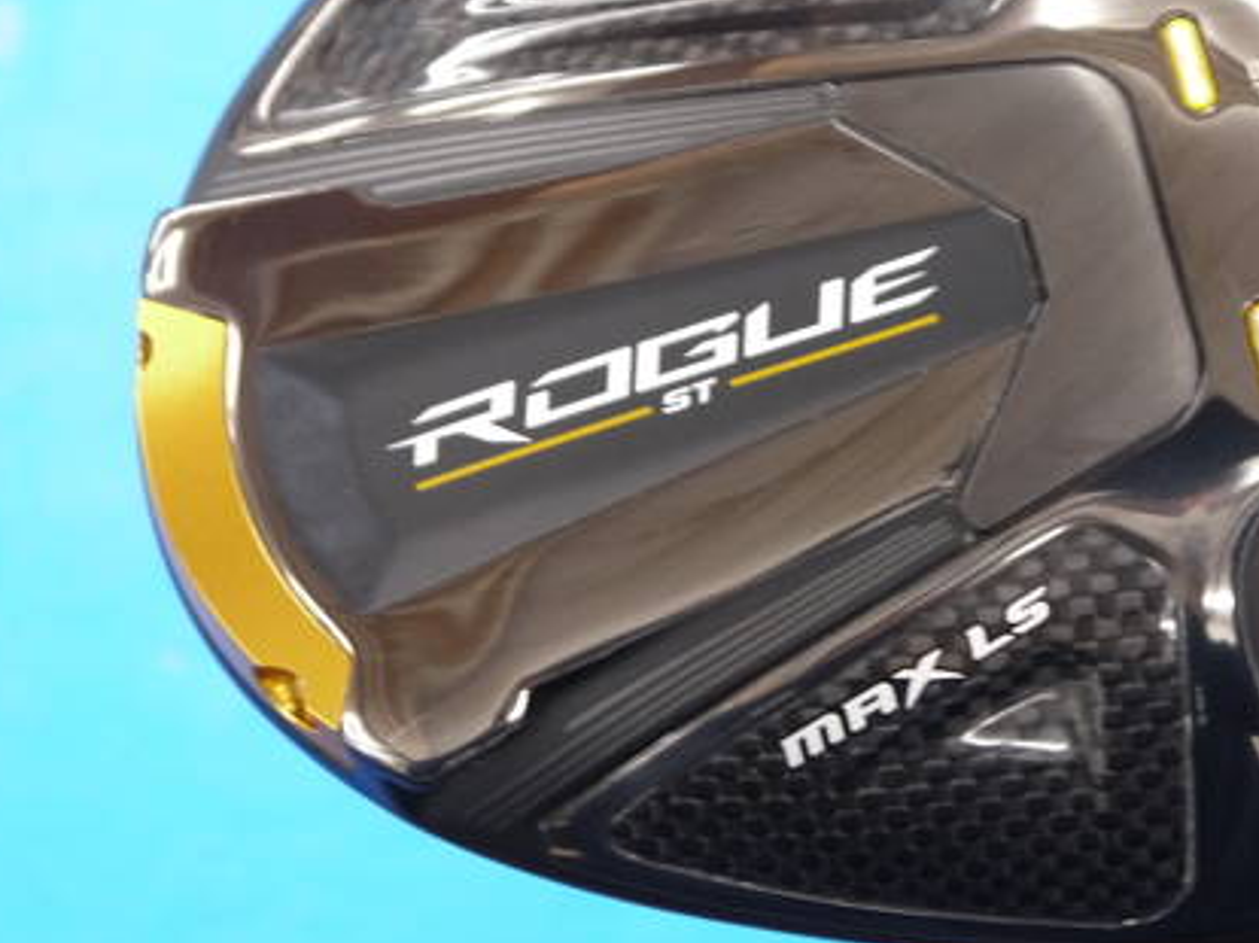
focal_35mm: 130
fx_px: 4725
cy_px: 347
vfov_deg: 11.4
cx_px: 830
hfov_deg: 15.1
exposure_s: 1/50
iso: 800
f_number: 5.6
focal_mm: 42
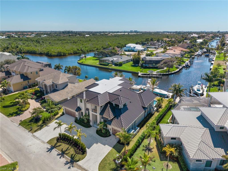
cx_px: 114
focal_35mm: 24
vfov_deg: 56.8
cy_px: 86
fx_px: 158
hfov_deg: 71.6
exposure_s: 1/500
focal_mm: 8.67
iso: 100
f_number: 1.8
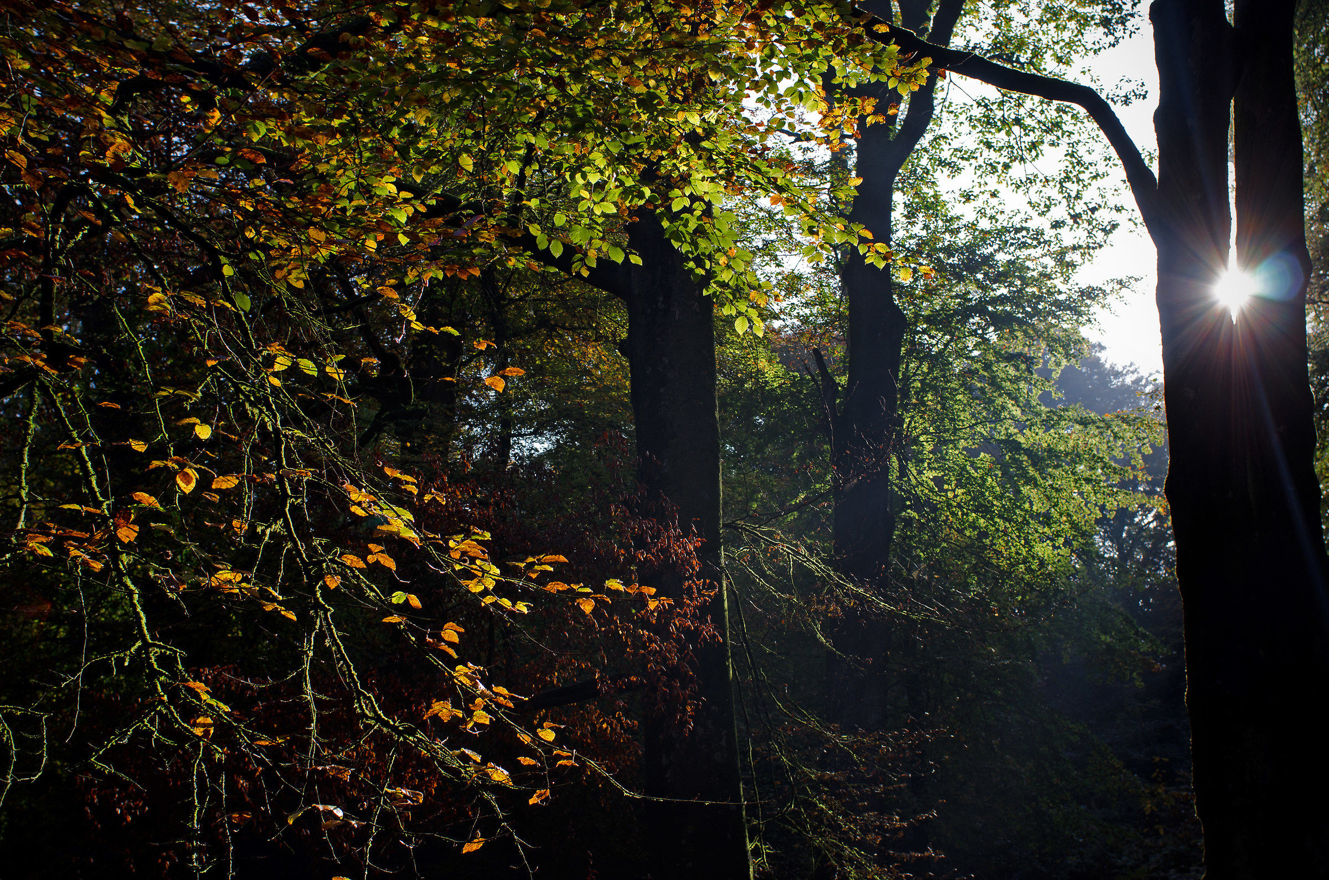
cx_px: 664
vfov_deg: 31.7
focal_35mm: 42
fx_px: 1547
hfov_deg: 46.5
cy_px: 440
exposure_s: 1/250
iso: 100
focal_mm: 28
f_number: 5.6
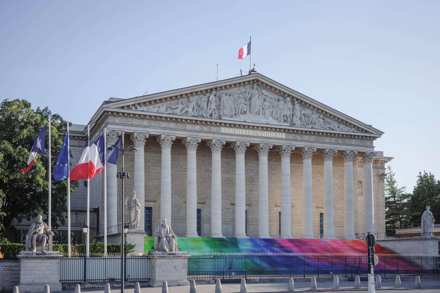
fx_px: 489
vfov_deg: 33.4
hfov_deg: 48.5
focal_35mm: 40
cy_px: 146
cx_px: 220
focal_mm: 26
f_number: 5.6
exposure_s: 1/400
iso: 200
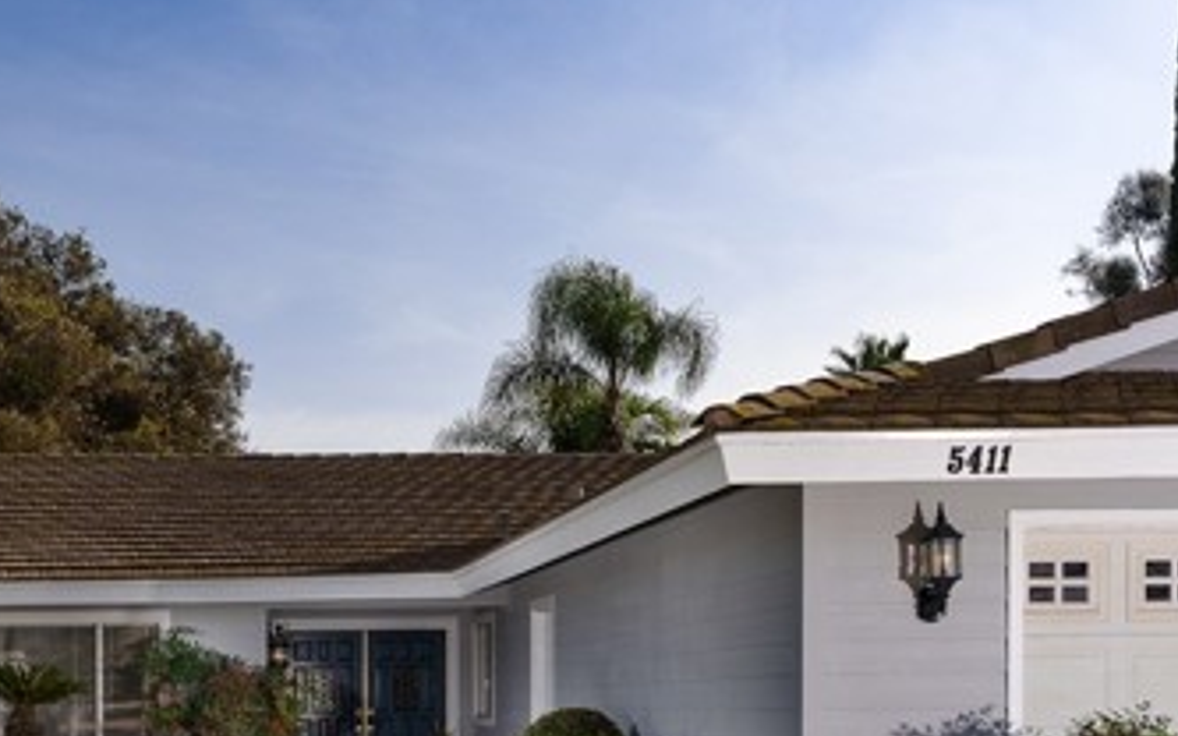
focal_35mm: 50
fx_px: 1617
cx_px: 226
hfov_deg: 38.4
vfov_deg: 25.1
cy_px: 612
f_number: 11
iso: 100
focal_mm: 25.7
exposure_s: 1/200
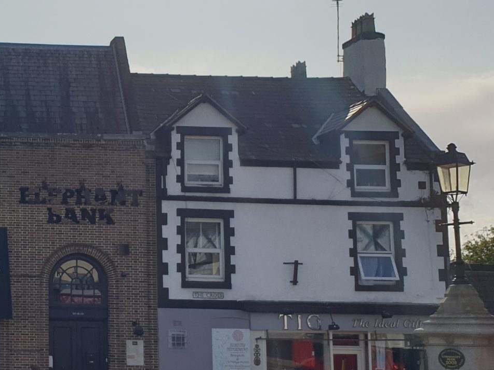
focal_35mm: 70
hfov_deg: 25.6
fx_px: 999
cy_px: 199
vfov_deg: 21.0
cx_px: -55
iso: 50
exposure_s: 1/2695
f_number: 2.4
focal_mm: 4.3
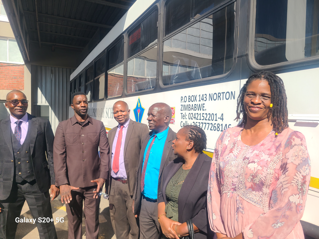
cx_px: 160
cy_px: 120
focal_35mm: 26
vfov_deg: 53.1
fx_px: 240
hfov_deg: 67.3
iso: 40
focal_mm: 5.4
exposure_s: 1/1765
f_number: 1.8
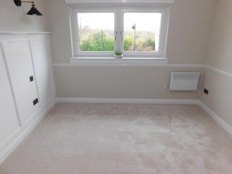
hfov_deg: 73.9
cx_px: 116
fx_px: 154
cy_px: 87
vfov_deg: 58.9
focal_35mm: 23
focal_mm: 4
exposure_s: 1/25
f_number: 3
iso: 400
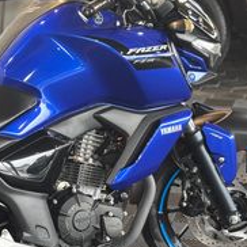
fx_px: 961
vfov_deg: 14.6
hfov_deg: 14.4
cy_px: 170
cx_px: 0
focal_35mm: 119
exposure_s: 1/60
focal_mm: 5.96
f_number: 1.6
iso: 64
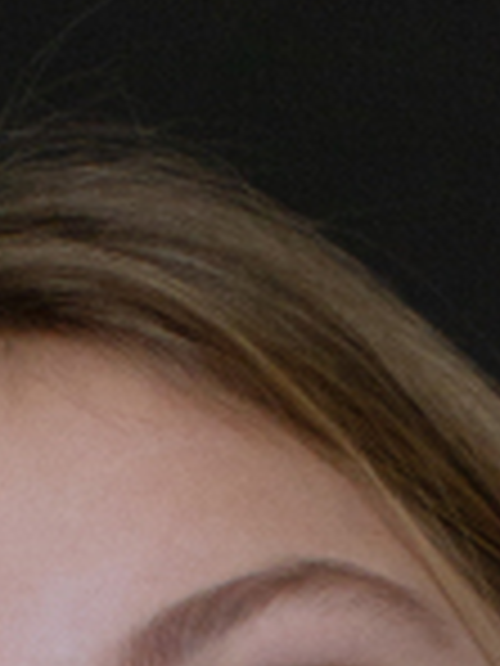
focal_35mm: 410
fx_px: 7894
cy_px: 2214
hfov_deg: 3.6
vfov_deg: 4.6
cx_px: 550
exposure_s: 1/400
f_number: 2
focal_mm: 35
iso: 400
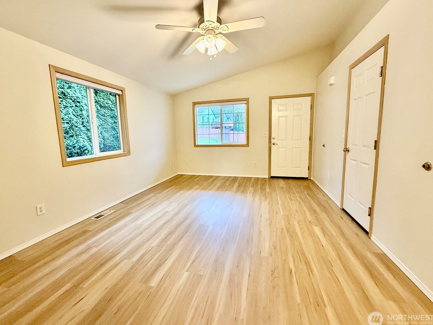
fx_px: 188
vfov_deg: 81.7
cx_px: 211
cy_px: 157
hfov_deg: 98.1
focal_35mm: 15
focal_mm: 2.22
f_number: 2.2
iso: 500
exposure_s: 1/60
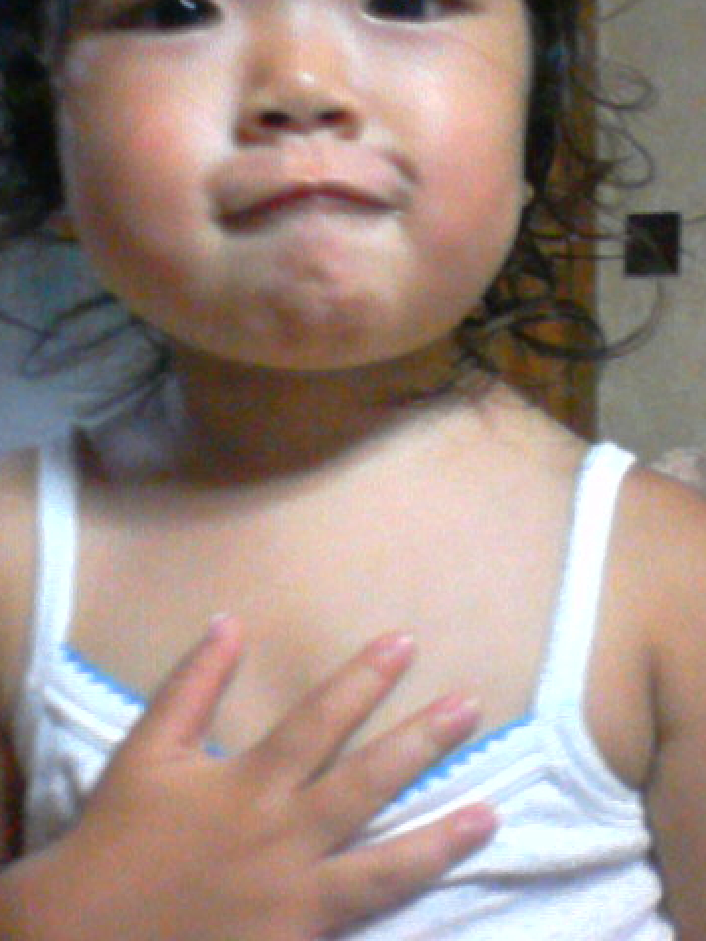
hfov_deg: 36.8
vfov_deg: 47.3
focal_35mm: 39
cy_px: 340
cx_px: 366
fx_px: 1061
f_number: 2.8
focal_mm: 1.5
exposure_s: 1/14.9
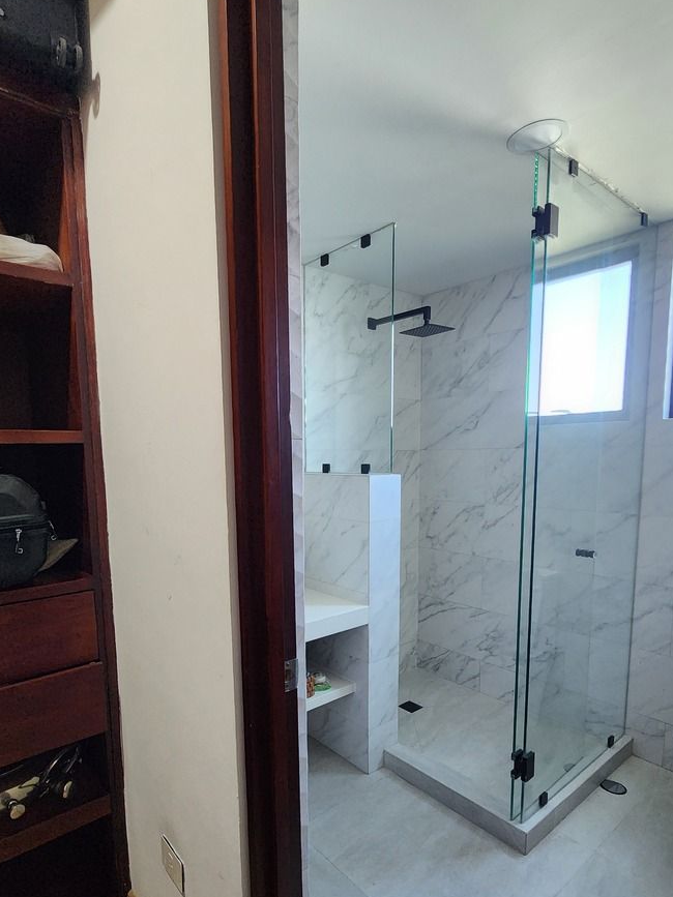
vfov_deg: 87.0
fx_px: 467
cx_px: 300
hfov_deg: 71.4
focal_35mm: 18
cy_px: 524
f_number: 2.2
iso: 400
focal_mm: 2.2
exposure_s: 1/60
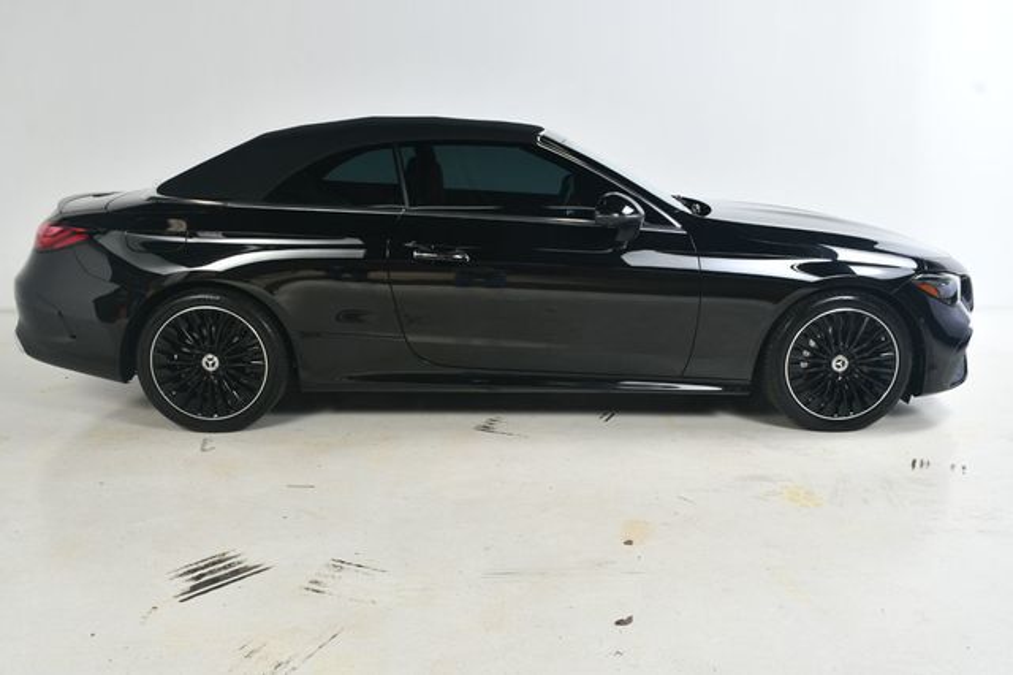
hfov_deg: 57.2
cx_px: 506
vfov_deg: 39.9
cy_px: 338
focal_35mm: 33
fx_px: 928
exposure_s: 1/160
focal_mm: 22
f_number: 9
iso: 100
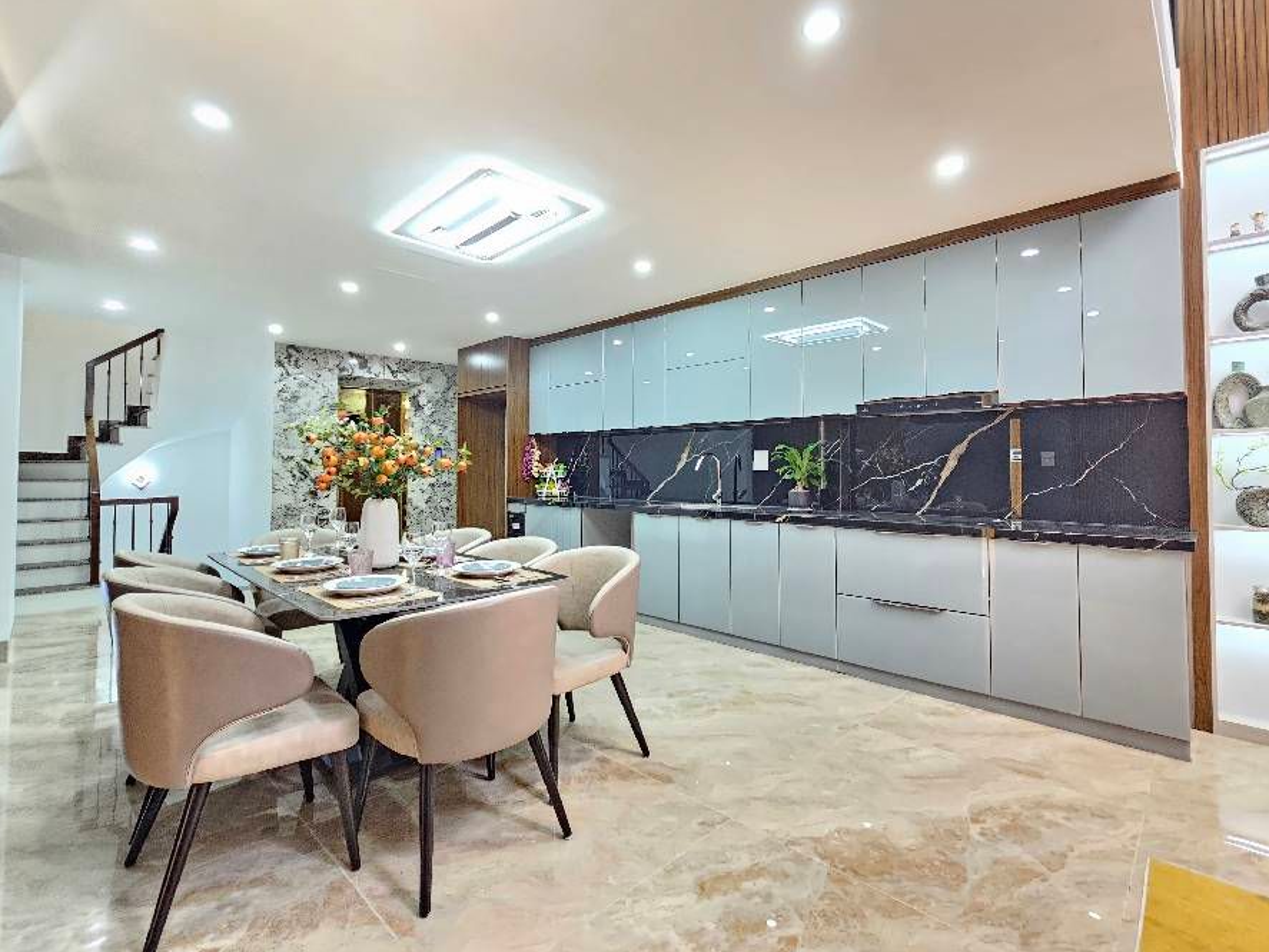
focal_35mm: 15
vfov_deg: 81.7
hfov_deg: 98.1
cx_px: 652
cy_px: 452
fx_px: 550
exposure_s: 1/25
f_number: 2.2
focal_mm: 2.2
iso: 640
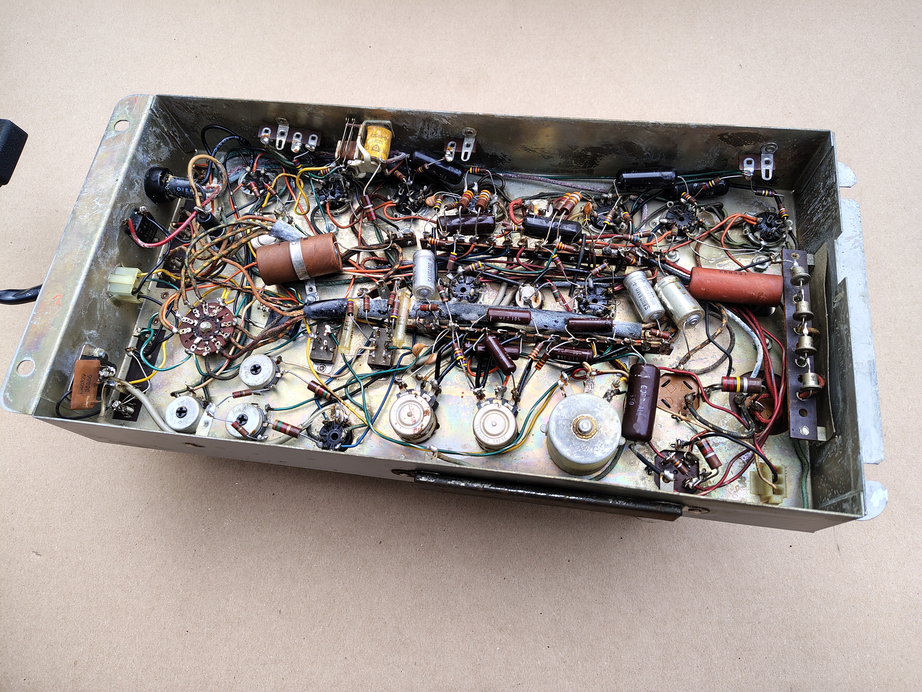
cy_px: 346
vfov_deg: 56.8
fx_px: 639
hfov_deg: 71.6
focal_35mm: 24
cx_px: 461
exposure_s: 1/281
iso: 100
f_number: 1.8
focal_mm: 5.56
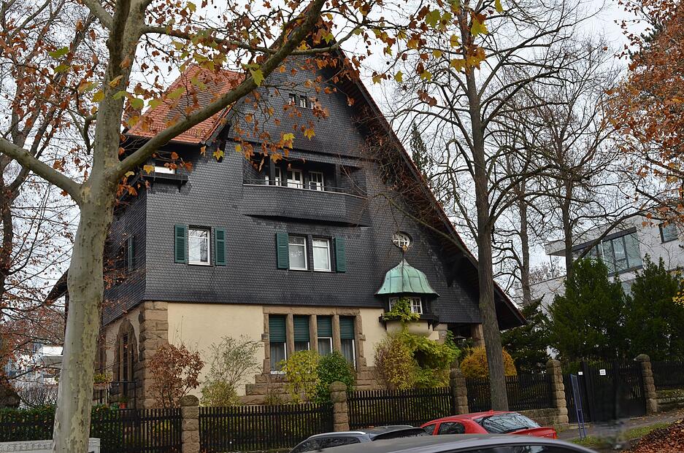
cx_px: 342
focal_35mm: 36
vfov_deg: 36.7
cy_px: 226
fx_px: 683
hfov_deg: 53.2
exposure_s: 1/200
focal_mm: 24
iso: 200
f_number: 7.1
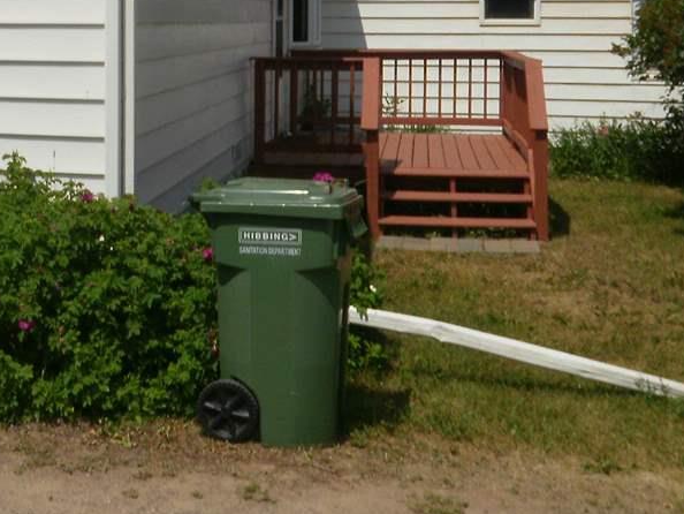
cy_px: -27
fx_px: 1107
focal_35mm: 56
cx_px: 55
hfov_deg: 32.5
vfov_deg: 24.6
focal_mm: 4.65
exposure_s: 1/400
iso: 100
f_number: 7.8
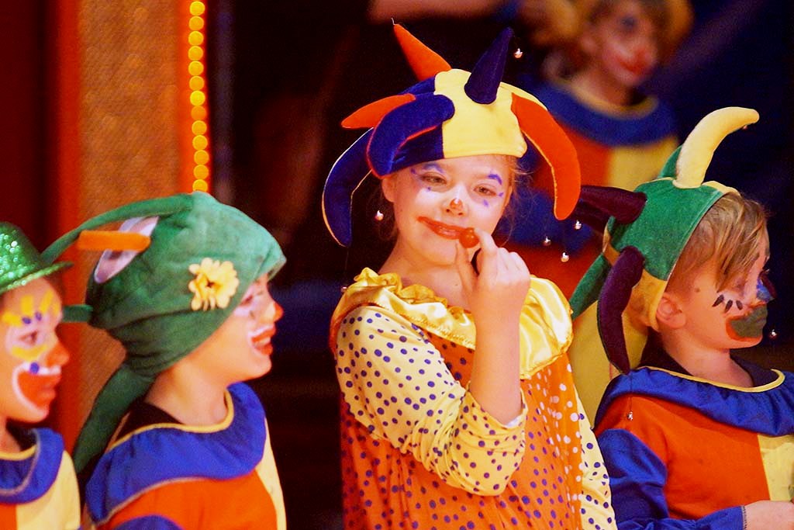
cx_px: 397
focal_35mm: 315
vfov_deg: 4.4
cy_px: 265
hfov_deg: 6.5
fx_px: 6948
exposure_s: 1/125
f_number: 2.8
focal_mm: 210
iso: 3200
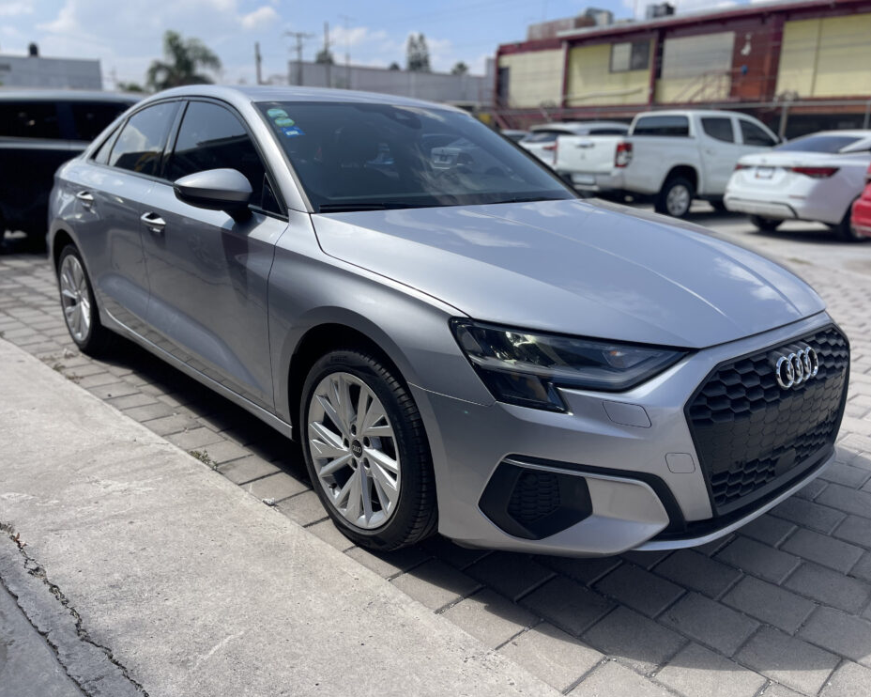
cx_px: 435
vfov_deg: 51.5
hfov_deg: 62.2
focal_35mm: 28
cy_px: 346
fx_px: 722
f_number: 1.6
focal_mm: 5.1
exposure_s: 1/3663
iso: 50
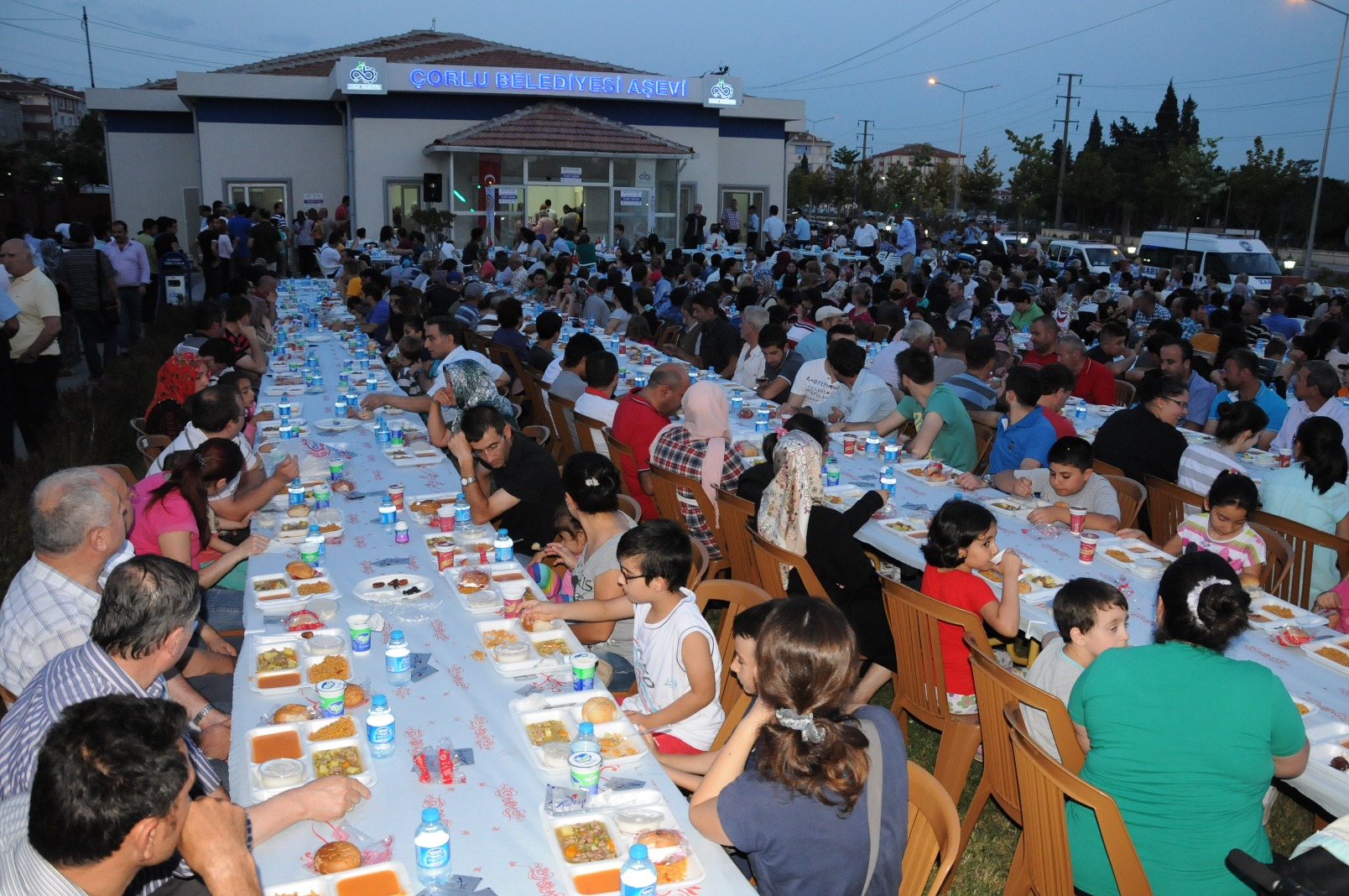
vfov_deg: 47.8
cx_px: 674
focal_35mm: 27
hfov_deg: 67.4
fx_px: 1011
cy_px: 448
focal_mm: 18
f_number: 5.6
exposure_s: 1/60
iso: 1250
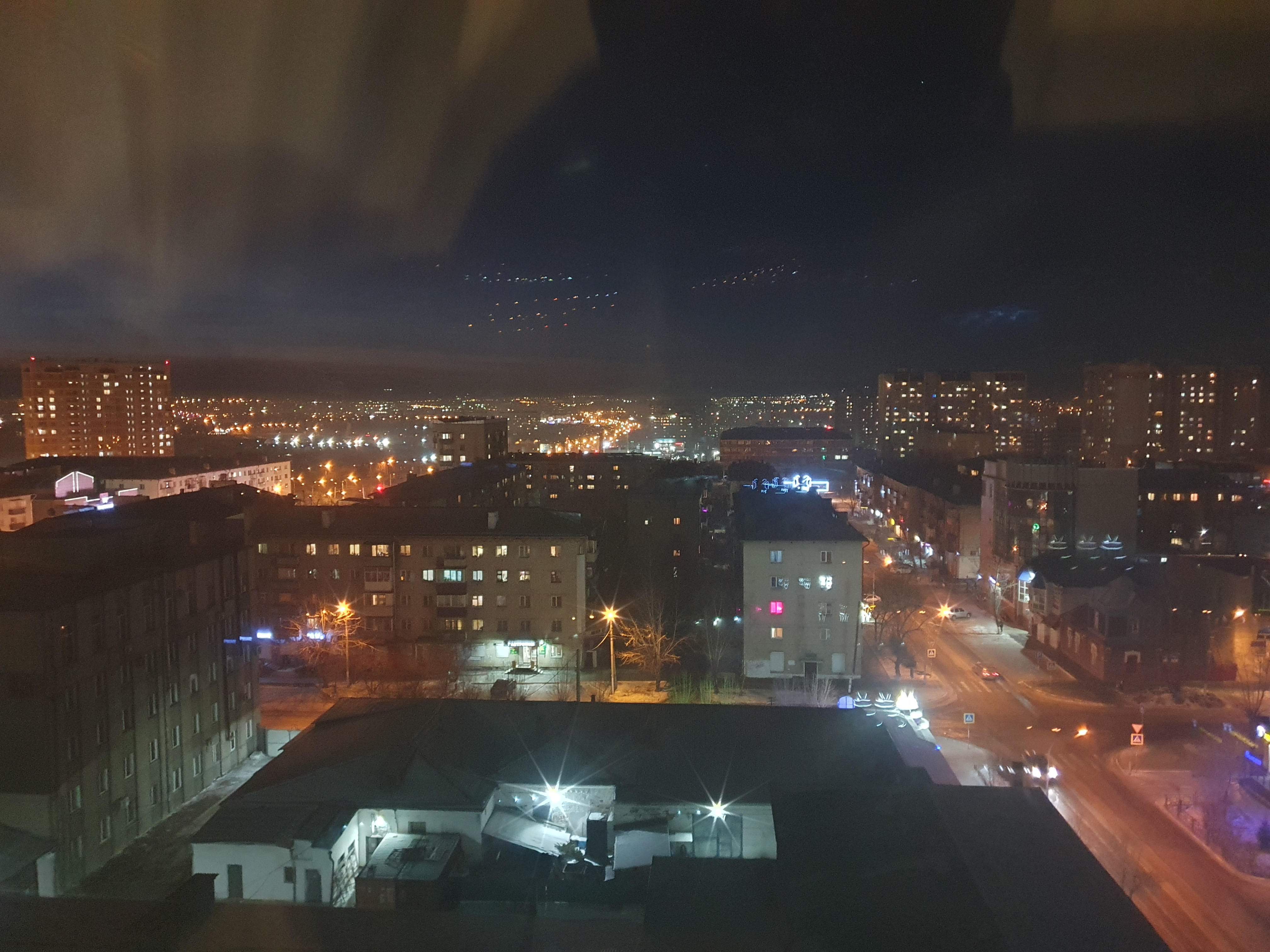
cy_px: 476
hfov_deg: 67.3
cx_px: 635
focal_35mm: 26
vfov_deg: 53.1
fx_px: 954
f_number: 1.5
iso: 640
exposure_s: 1/10
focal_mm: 4.32
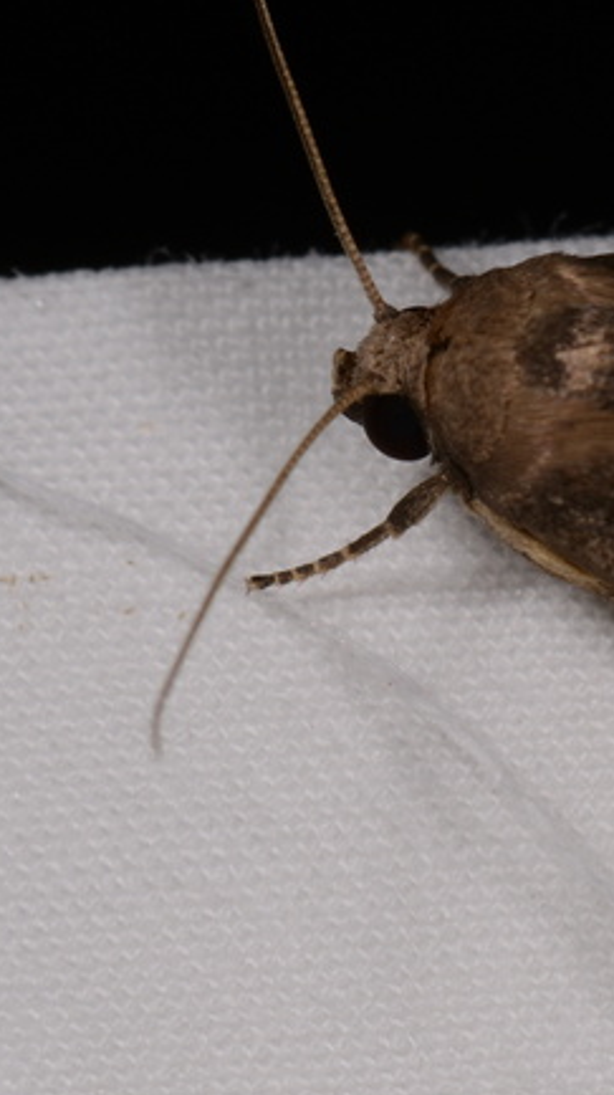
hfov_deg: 5.0
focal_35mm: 244
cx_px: 745
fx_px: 7073
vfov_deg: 8.8
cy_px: 556
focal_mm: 85
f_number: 25
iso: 100
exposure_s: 1/60
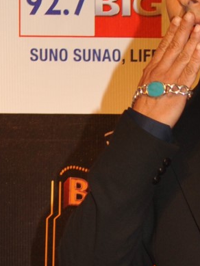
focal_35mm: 250
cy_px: 444
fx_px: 1925
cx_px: 299
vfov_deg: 7.7
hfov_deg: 5.9
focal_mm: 46
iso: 400
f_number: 5
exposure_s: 1/250
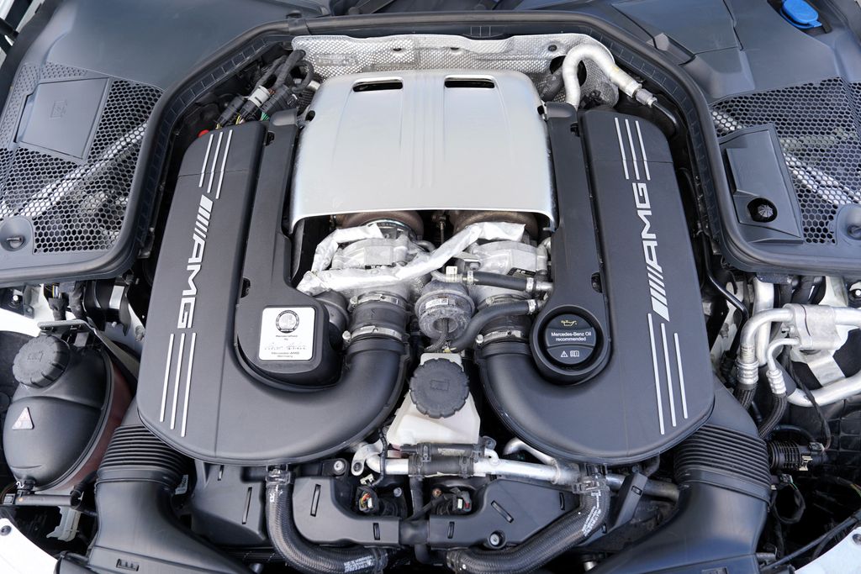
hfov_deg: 73.7
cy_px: 287
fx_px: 574
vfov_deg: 53.1
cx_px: 430
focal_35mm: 24
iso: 100
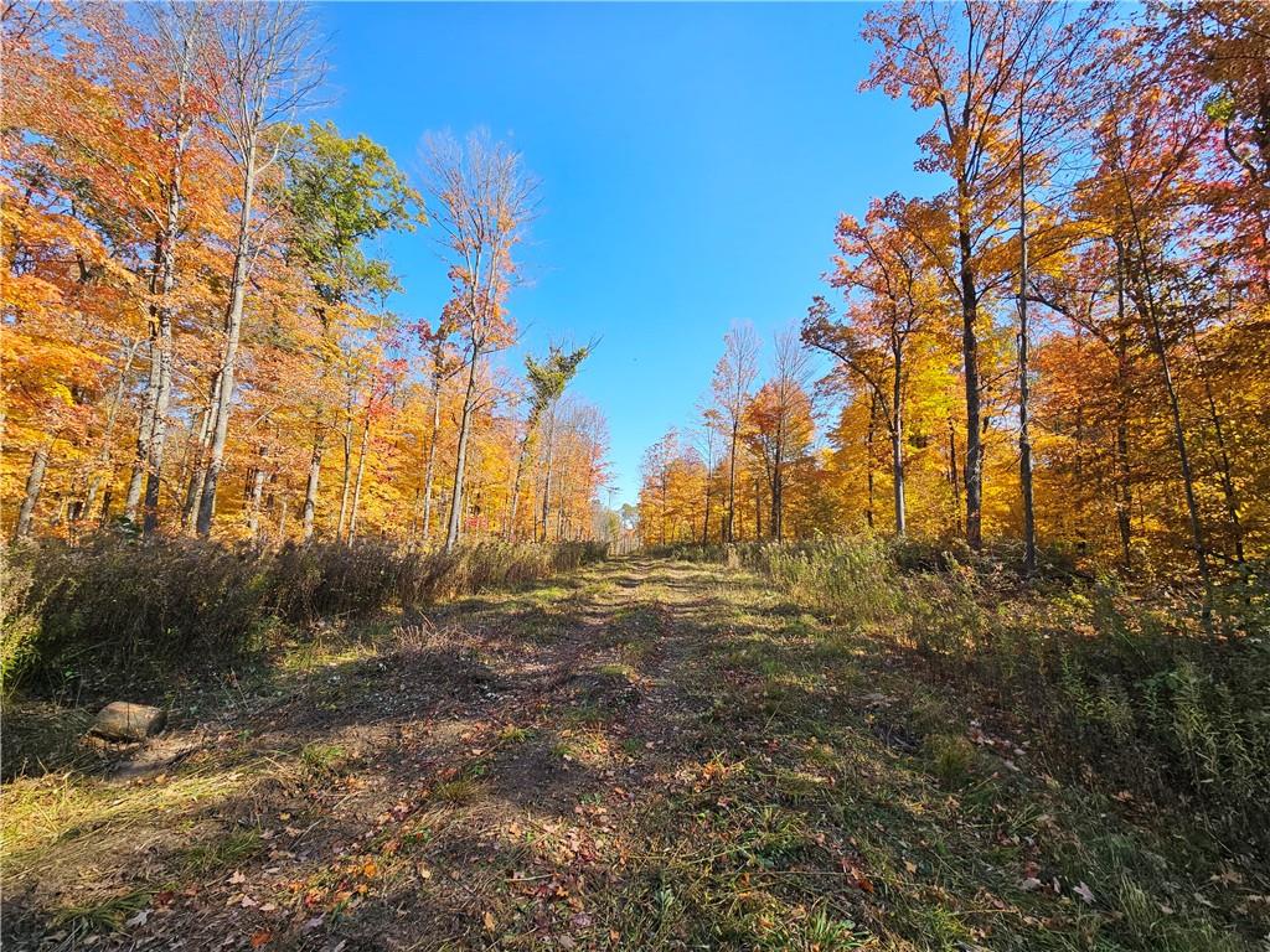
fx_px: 477
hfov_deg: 106.2
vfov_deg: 89.9
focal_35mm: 13
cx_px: 635
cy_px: 476
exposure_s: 1/818
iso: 50
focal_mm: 2.2
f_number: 2.2
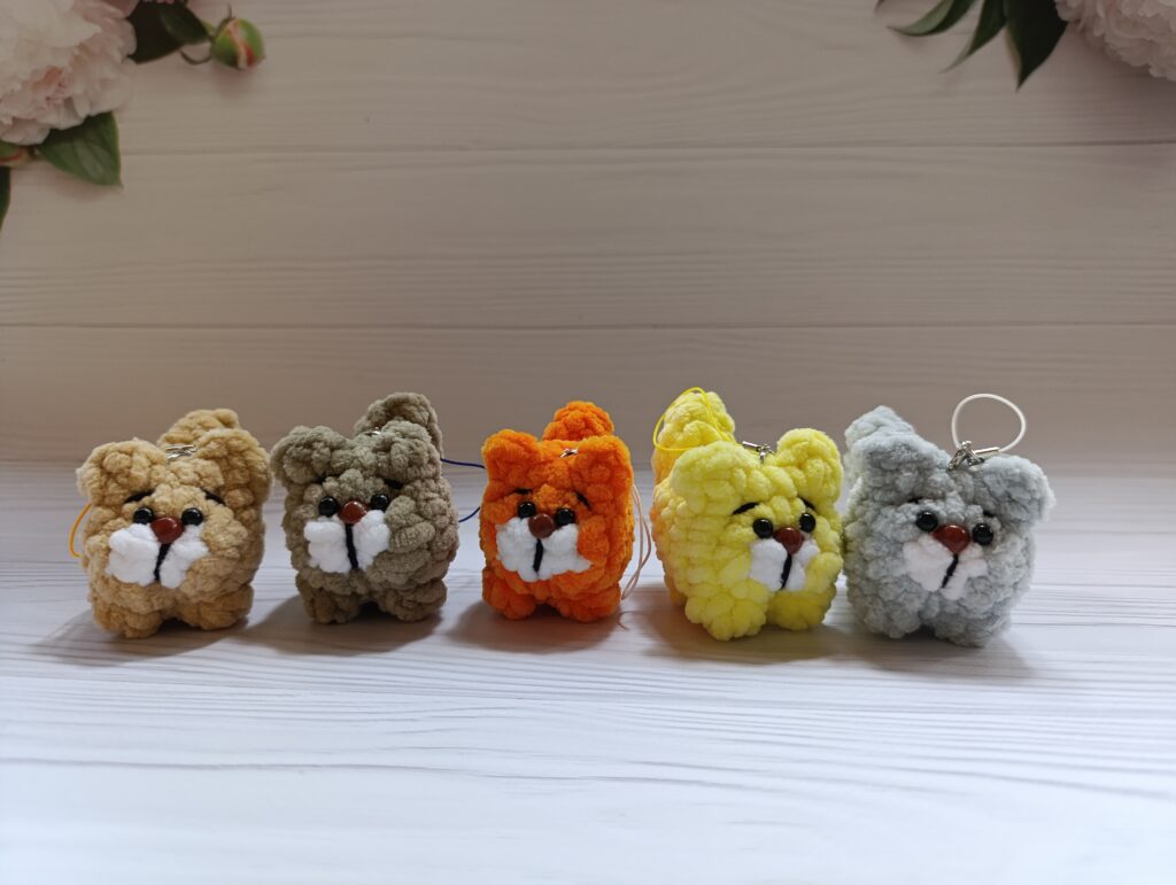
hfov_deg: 73.8
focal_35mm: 23
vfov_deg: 59.0
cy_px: 442
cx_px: 588
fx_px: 782
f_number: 1.6
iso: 1000
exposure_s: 1/100
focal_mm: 6.14
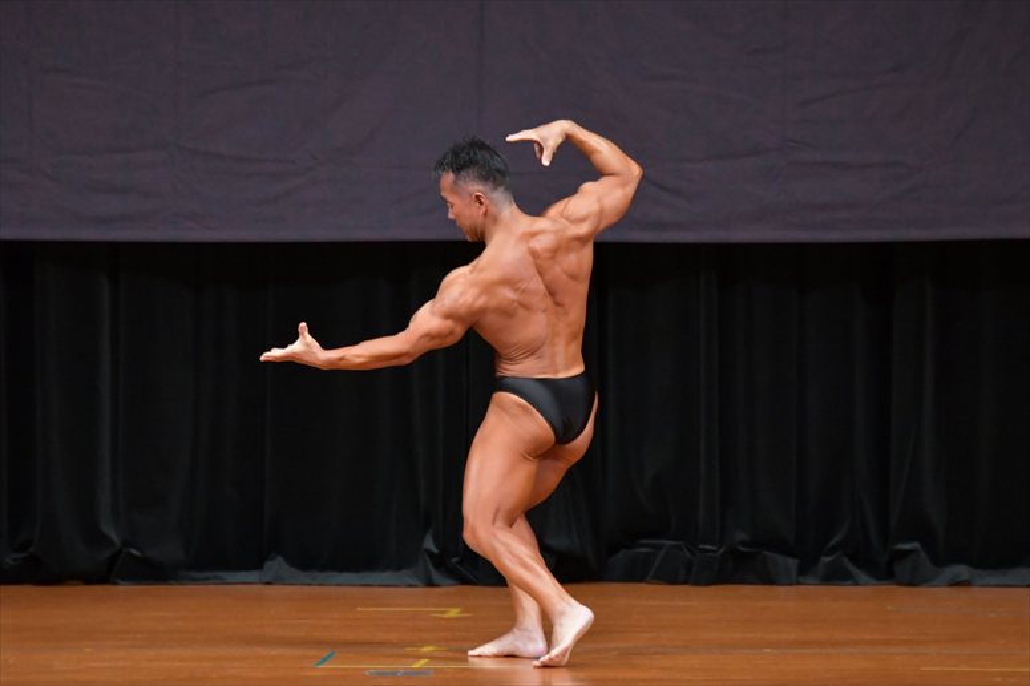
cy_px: 343
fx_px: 8150
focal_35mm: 285
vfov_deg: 4.8
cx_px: 515
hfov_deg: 7.2
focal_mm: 190
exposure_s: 1/400
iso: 5000
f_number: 5.6
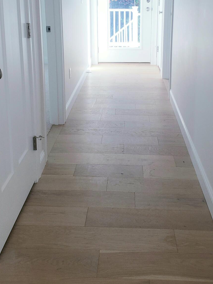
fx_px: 369
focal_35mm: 45
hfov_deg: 32.2
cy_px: 71
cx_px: 119
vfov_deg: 40.9
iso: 50
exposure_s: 1/122
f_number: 2.4
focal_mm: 4.3
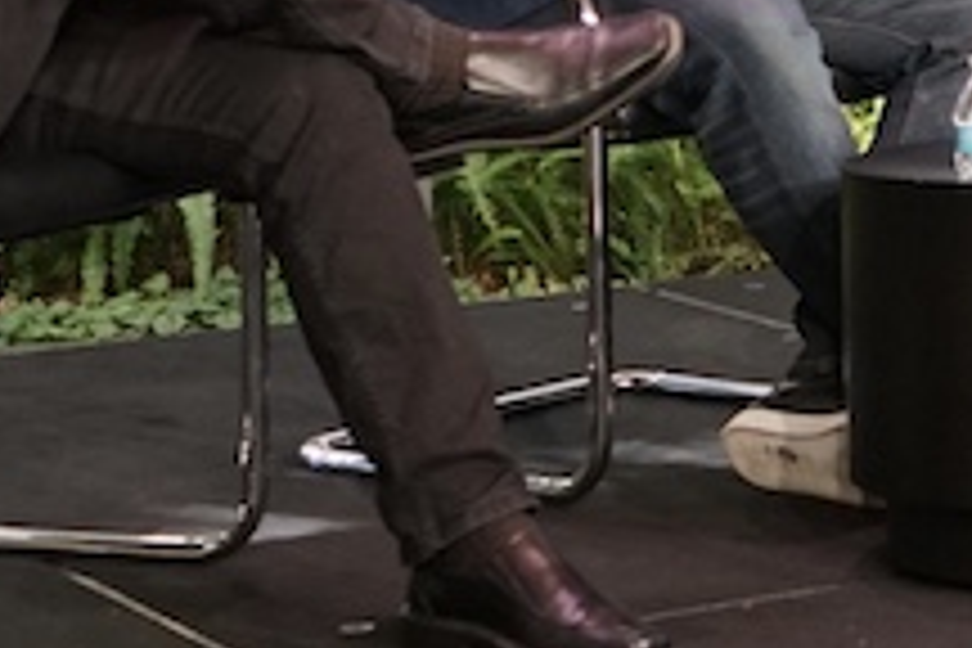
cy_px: -576
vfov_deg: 10.2
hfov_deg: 15.6
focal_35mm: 125
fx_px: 3375
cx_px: 1256
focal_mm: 30
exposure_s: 1/160
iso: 1000
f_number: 4
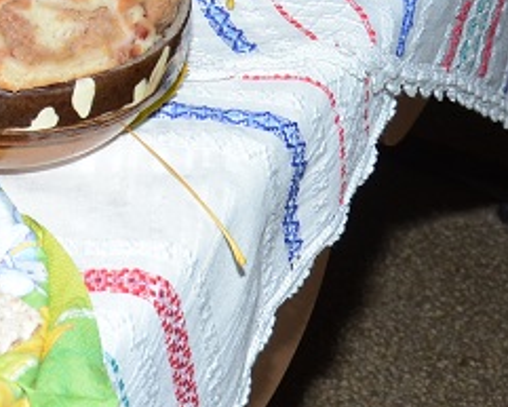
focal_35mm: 196
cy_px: -342
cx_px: -428
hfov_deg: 9.4
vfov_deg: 7.6
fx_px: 2948
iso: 400
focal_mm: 28
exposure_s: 1/40
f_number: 5.6
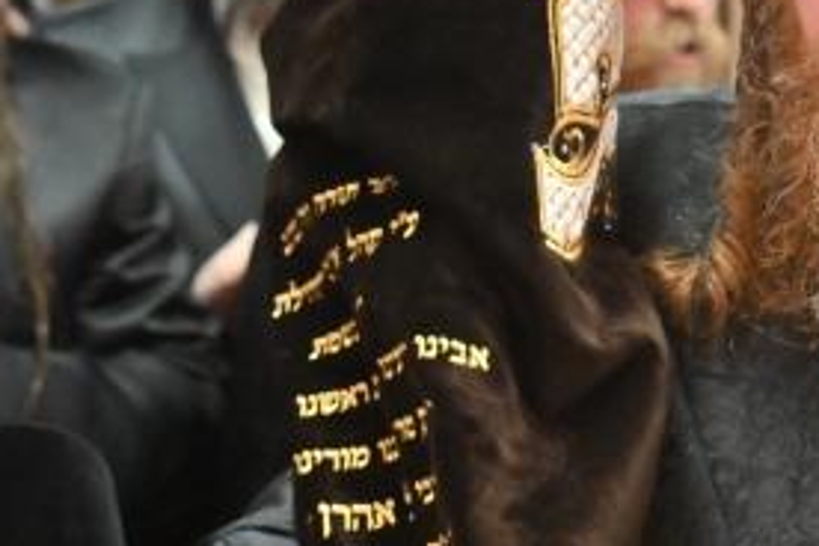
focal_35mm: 163
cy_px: 212
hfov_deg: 12.5
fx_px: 3708
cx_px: 712
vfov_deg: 8.4
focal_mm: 44
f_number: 4
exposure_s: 1/200
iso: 1600
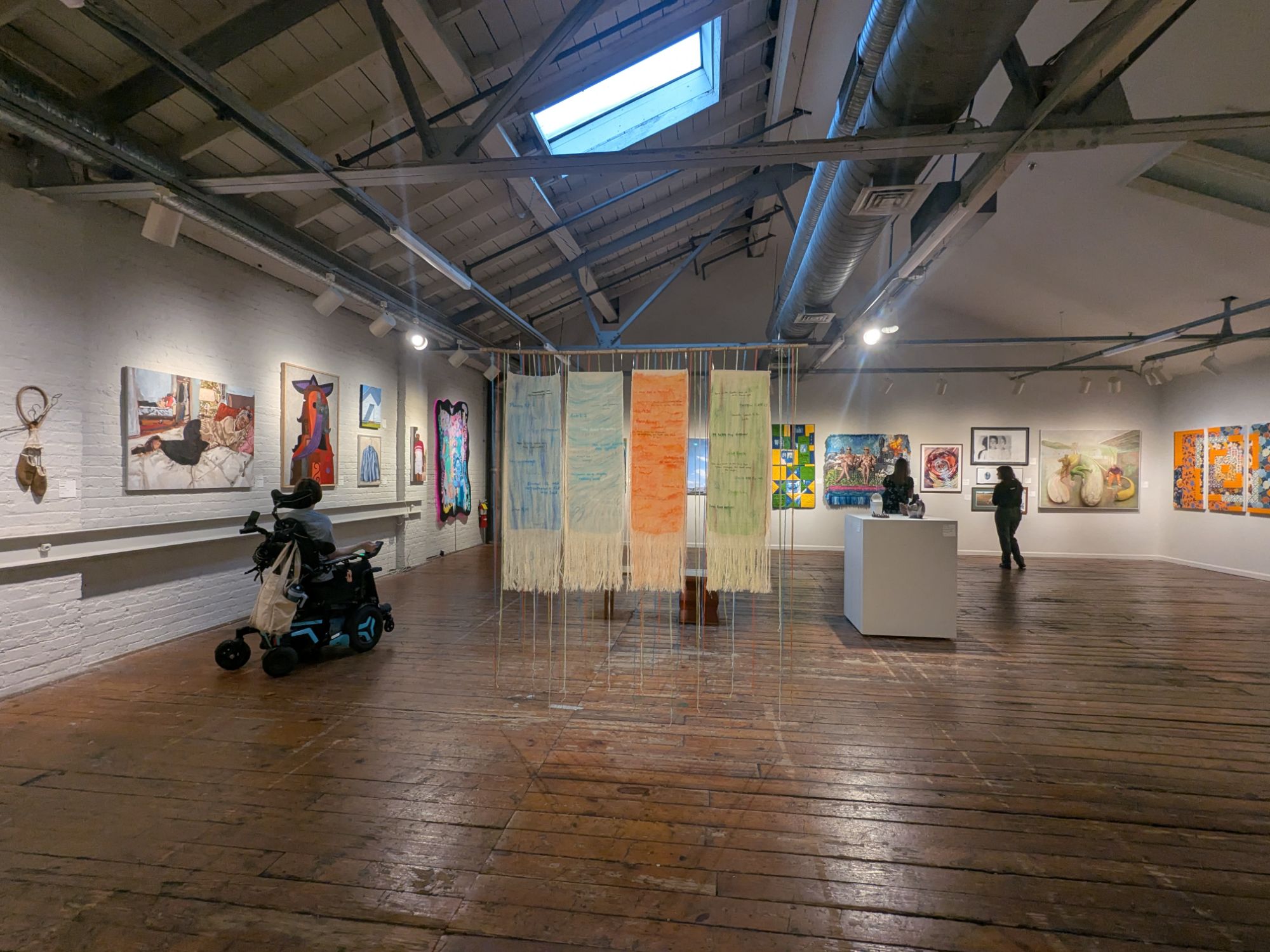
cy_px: 476
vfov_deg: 78.1
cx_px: 635
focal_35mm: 16
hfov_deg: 94.5
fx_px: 587
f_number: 2.2
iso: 219
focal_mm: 2.35
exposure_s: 1/120
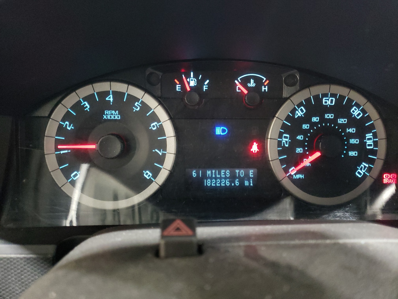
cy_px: 150
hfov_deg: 67.3
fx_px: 299
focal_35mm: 26
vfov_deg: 53.1
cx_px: 199
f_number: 1.5
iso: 482
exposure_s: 1/24
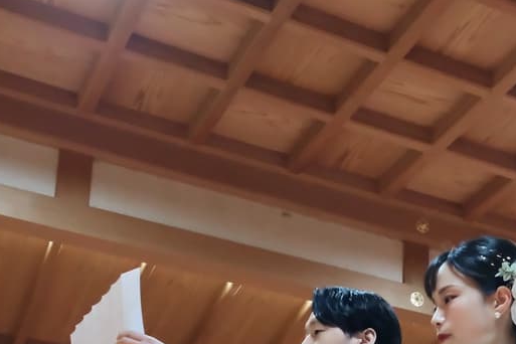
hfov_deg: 27.0
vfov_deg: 17.2
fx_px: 1046
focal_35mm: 73
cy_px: 480
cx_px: 439
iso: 5000
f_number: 5
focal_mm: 17
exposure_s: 1/40
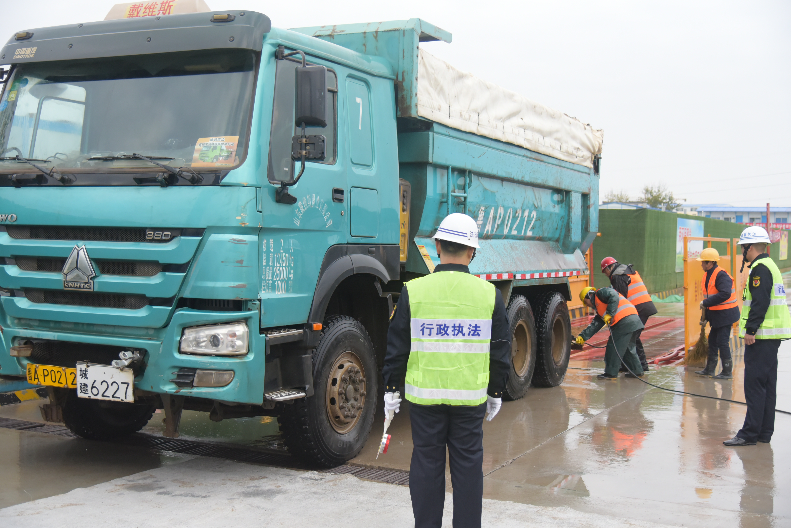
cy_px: 264
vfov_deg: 30.5
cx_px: 396
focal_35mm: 44
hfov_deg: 44.5
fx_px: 967
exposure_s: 1/4000
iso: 2000
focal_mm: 44
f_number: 4
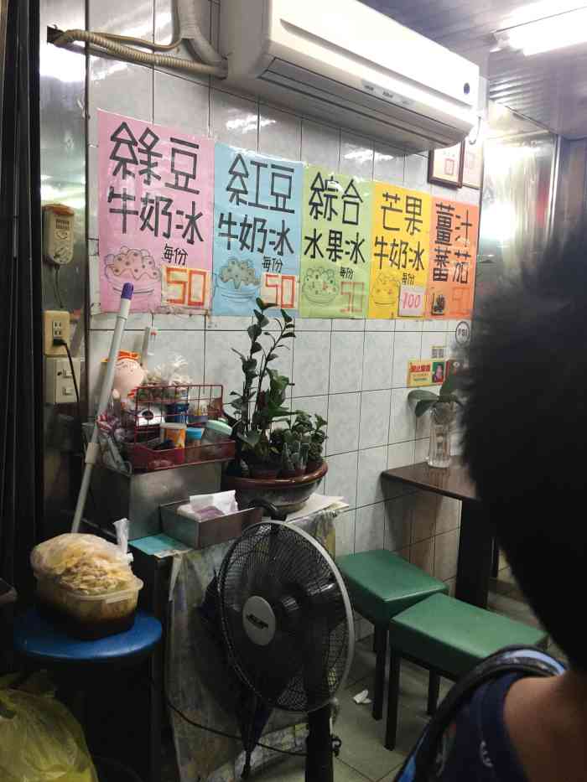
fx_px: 656
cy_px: 391
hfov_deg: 48.2
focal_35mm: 29
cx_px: 294
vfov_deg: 61.7
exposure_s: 1/33
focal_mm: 4.15
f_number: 2.2
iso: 50
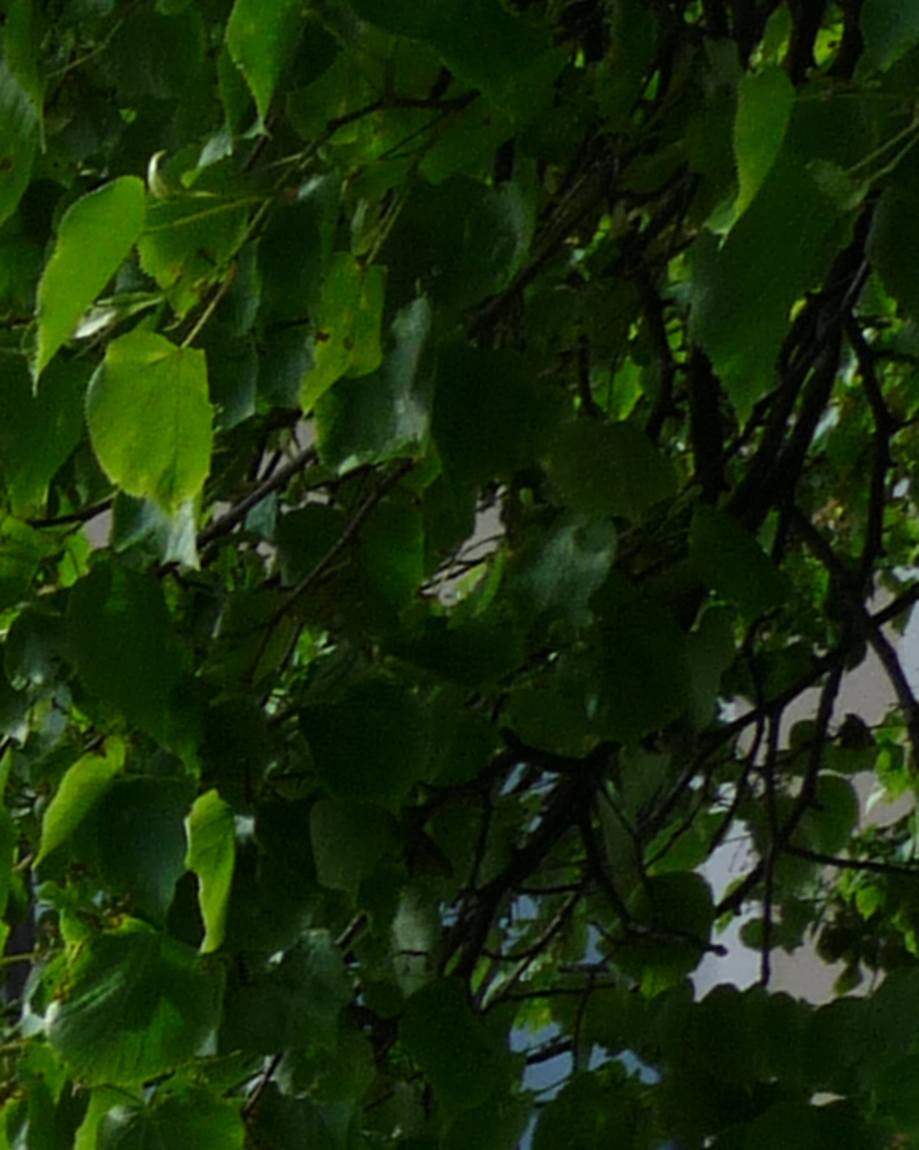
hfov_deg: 9.8
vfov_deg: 13.2
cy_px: 1974
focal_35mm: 133
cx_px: -1493
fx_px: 4524
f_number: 5
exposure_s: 1/200
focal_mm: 4.8
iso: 100
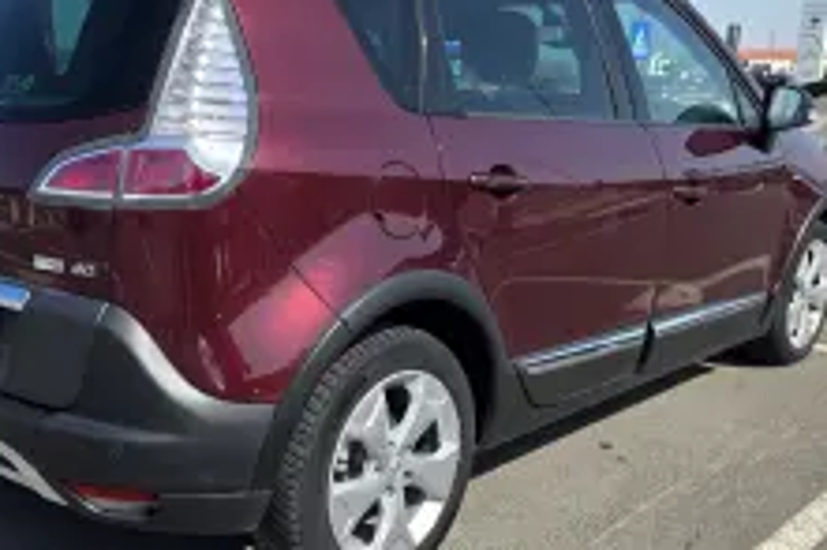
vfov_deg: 34.1
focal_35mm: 39
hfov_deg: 49.0
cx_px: 303
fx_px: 895
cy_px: 326
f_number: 1.7
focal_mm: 6.25
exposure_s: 1/4237
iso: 80
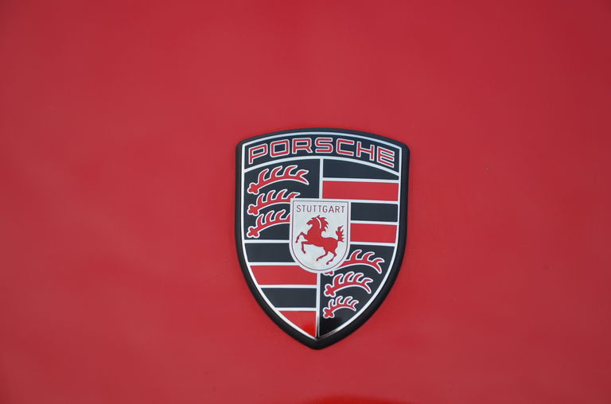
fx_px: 1575
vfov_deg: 14.6
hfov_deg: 22.0
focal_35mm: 93
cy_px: 202
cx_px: 306
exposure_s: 1/250
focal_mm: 62
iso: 400
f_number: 5
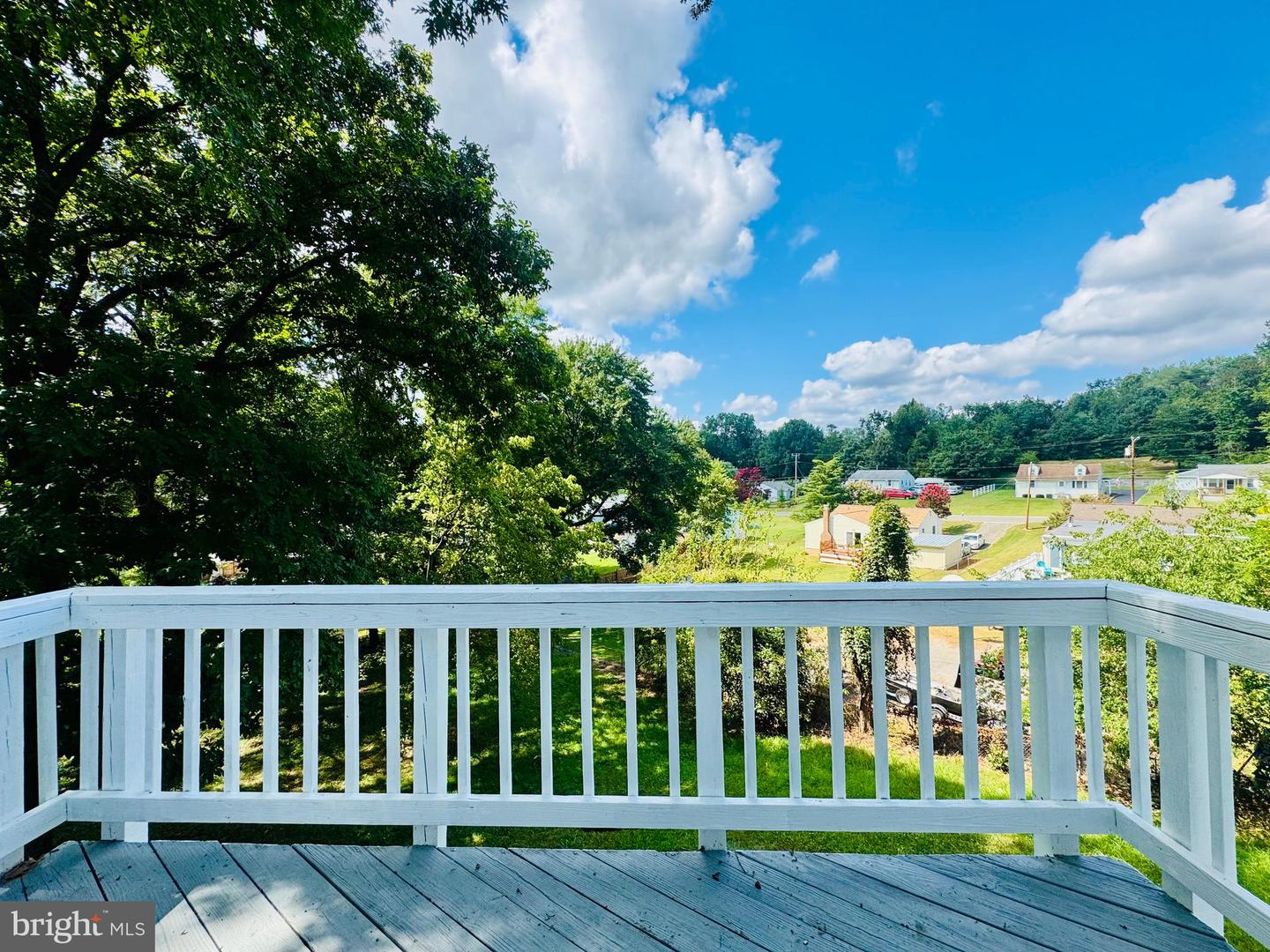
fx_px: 514
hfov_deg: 102.1
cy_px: 476
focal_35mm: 14
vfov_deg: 85.7
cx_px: 635
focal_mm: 2.22
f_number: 2.2
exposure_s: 1/1020
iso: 40
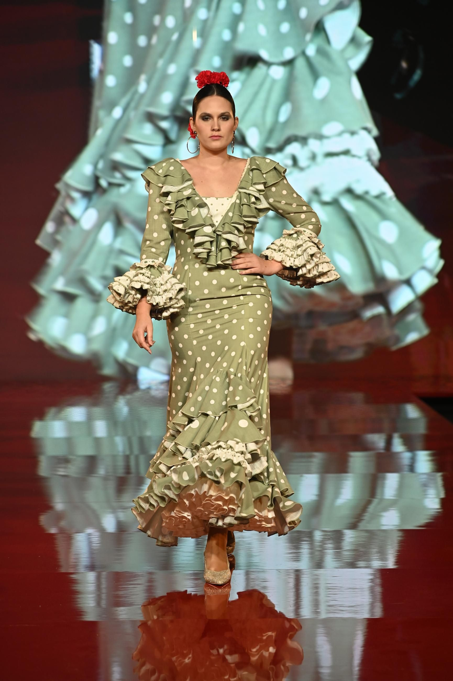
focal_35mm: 120
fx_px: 2268
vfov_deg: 17.1
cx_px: 226
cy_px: 340
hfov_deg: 11.4
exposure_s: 1/320
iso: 1000
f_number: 4
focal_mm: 120
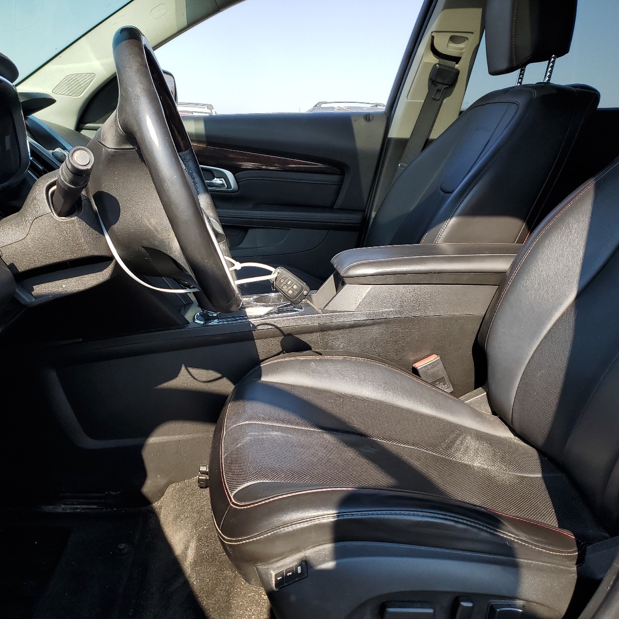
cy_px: 310
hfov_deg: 52.0
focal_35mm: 31
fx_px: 627
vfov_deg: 52.5
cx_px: 230
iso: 50
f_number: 1.5
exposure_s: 1/1250
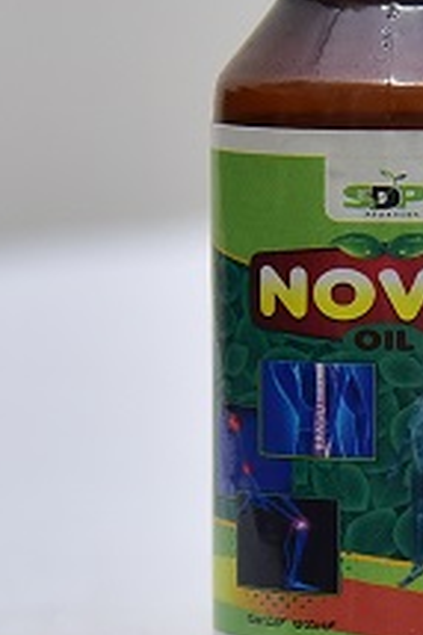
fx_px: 3672
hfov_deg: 6.6
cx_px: 423
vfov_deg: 9.9
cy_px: 316
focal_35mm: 208
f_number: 4.5
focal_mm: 85
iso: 1600
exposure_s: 1/125
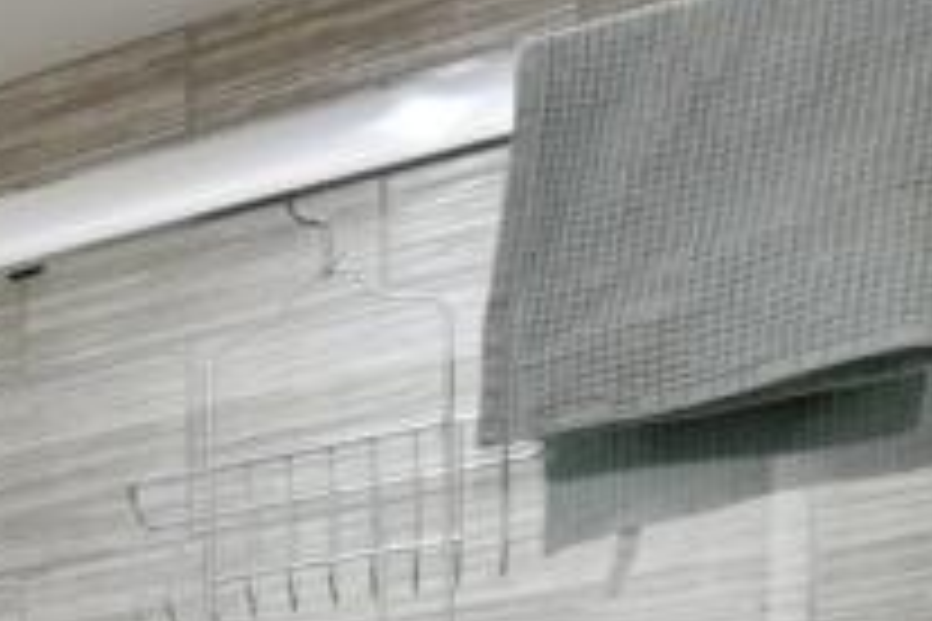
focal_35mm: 79
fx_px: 2045
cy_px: 1357
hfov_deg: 15.4
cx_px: -1256
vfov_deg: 13.8
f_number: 7.1
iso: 400
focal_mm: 16
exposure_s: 1/40
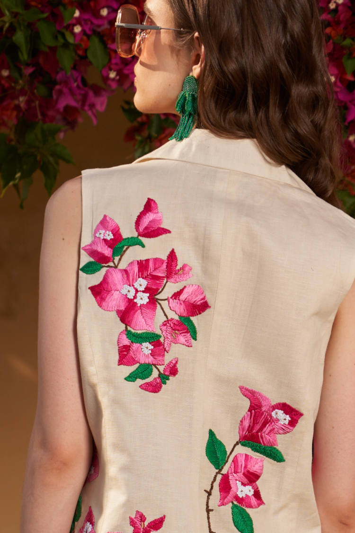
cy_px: 266
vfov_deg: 19.5
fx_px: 1554
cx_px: 178
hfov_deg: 13.0
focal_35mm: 105
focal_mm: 70
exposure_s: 1/1600
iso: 50
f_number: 3.2
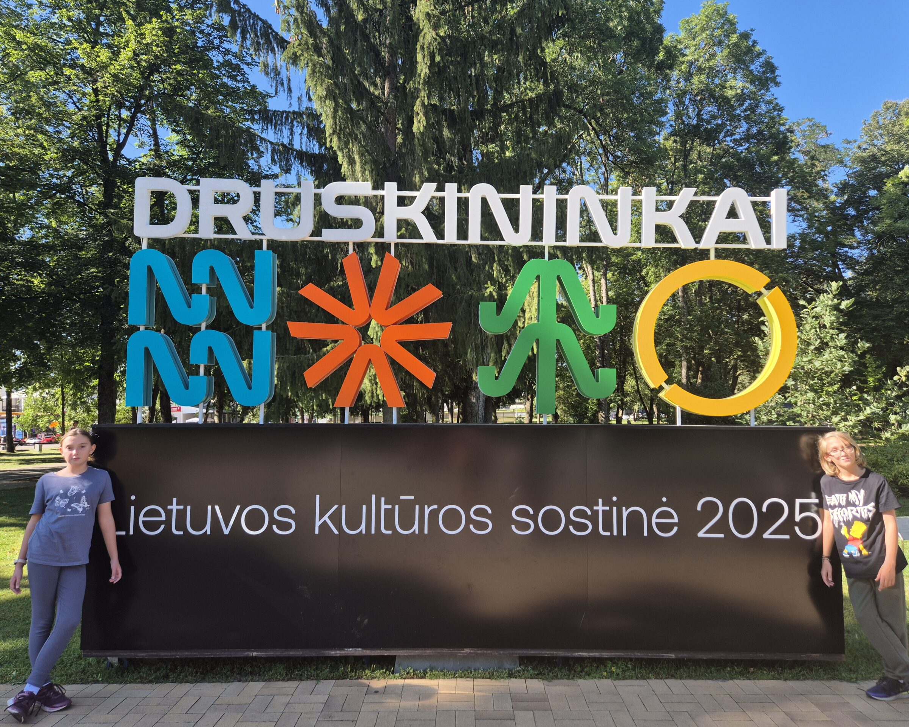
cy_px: 363
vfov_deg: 58.8
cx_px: 461
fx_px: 646
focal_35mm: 24
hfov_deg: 70.3
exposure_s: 1/556
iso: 25
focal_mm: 5.4
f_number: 1.8
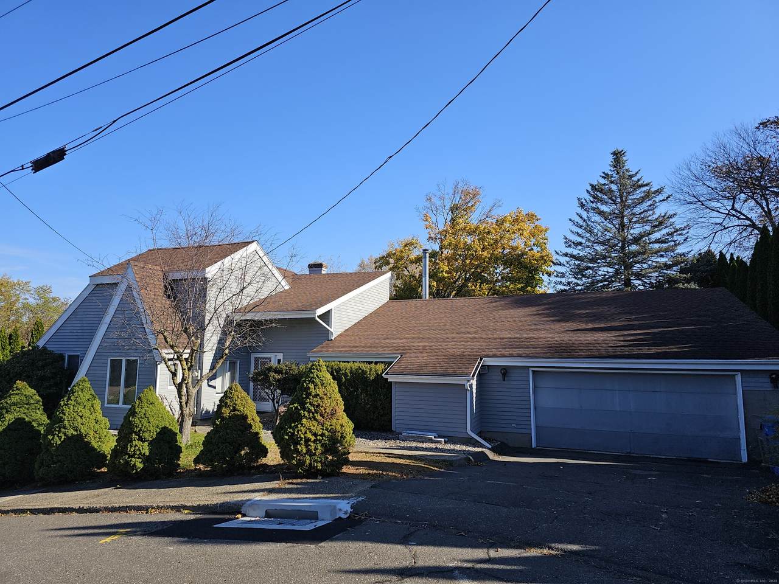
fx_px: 518
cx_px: 390
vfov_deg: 58.9
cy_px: 292
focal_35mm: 23
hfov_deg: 73.9
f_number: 1.7
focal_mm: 6.3
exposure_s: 1/568
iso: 10
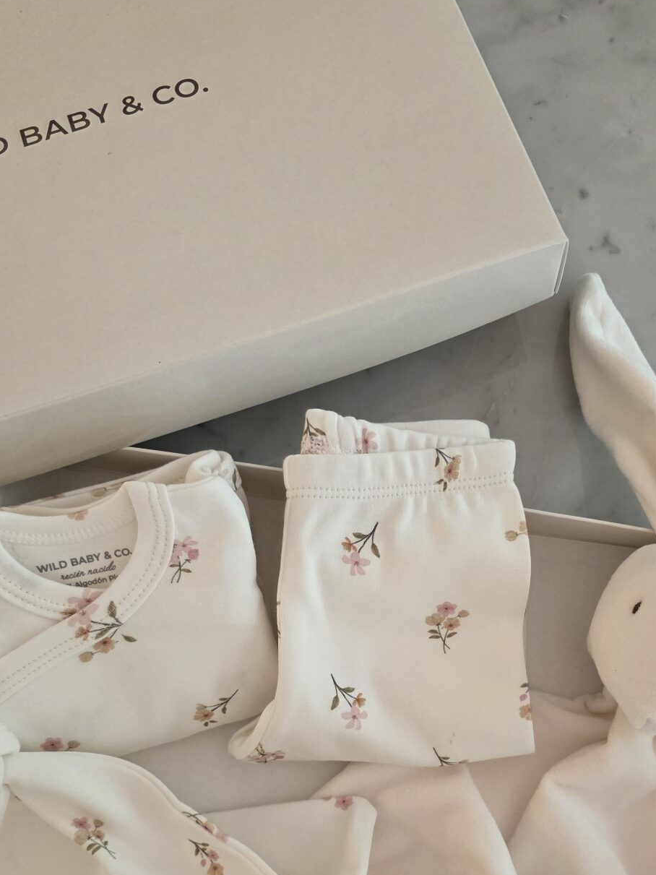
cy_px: 608
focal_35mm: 38
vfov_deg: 47.9
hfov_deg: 37.6
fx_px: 960
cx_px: 379
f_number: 1.7
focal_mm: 6.3
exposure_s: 1/100
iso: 500
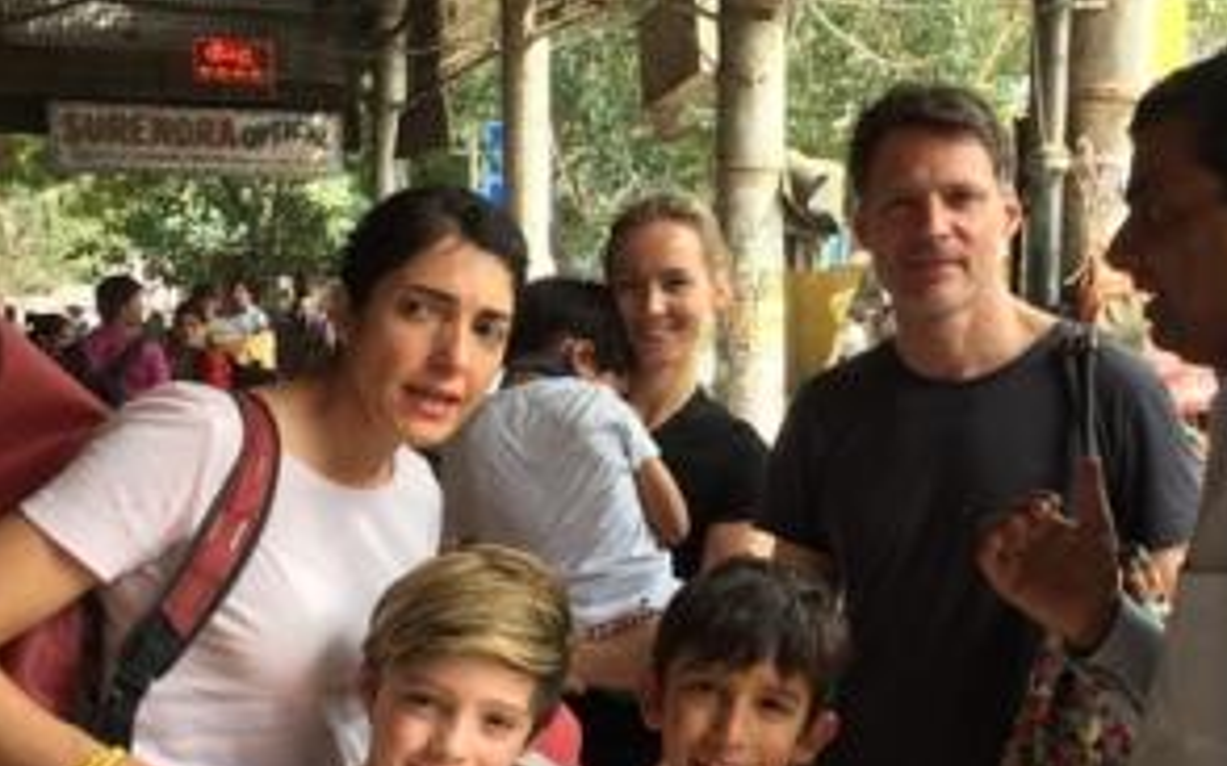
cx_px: 729
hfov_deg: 42.5
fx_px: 1571
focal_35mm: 47
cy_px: 490
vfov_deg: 27.3
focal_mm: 4.15
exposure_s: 1/143
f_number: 2.2
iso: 32
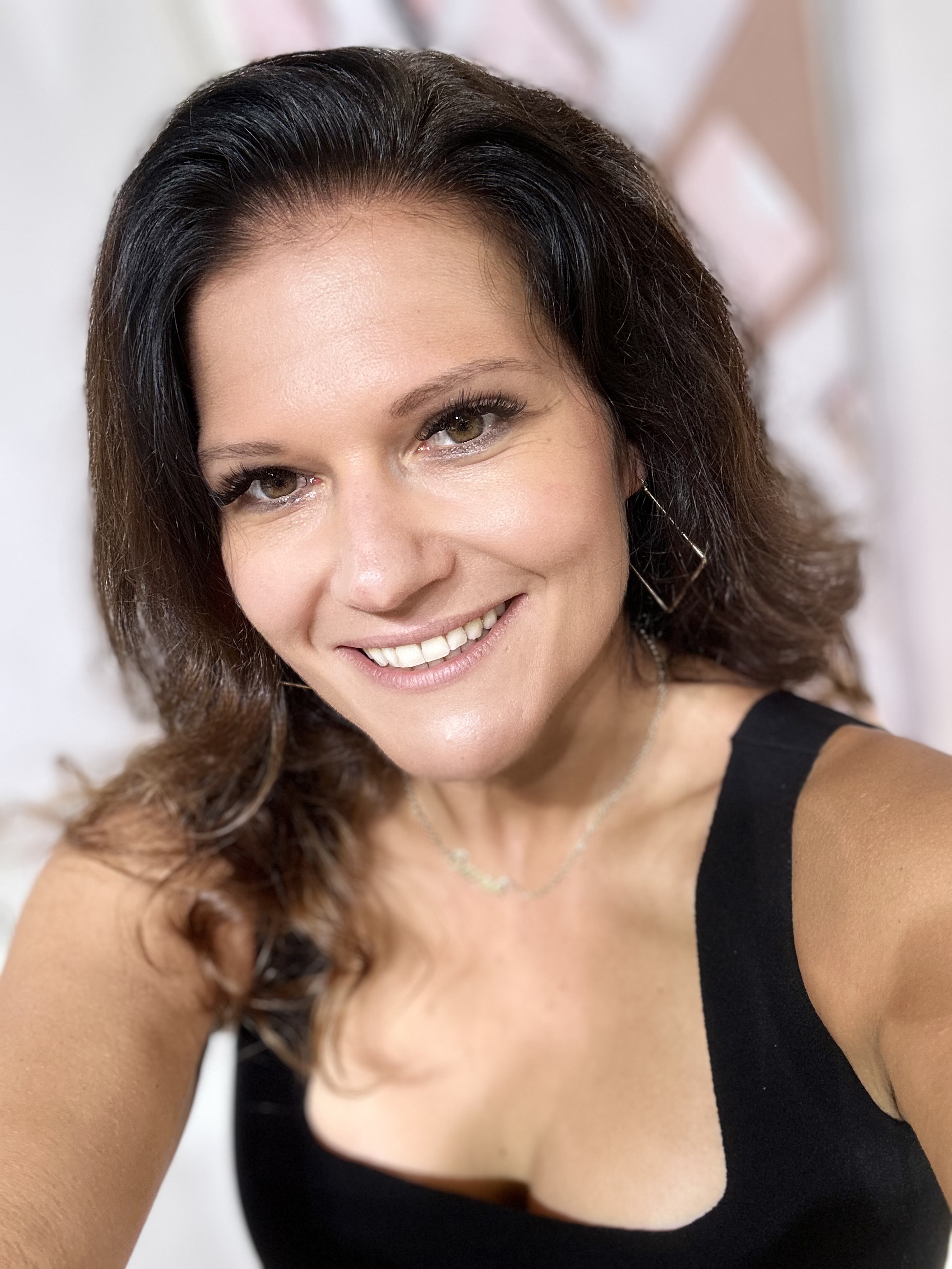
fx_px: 1100
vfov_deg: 60.0
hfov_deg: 46.8
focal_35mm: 30
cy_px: 634
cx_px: 476
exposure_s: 1/100
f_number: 1.9
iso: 50
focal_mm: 2.69
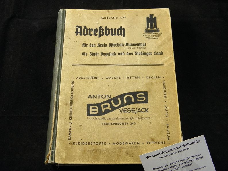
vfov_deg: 36.8
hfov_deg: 47.9
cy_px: 86
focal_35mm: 39
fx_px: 257
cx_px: 114
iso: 200
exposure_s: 1/30
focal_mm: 7.1
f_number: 3.8
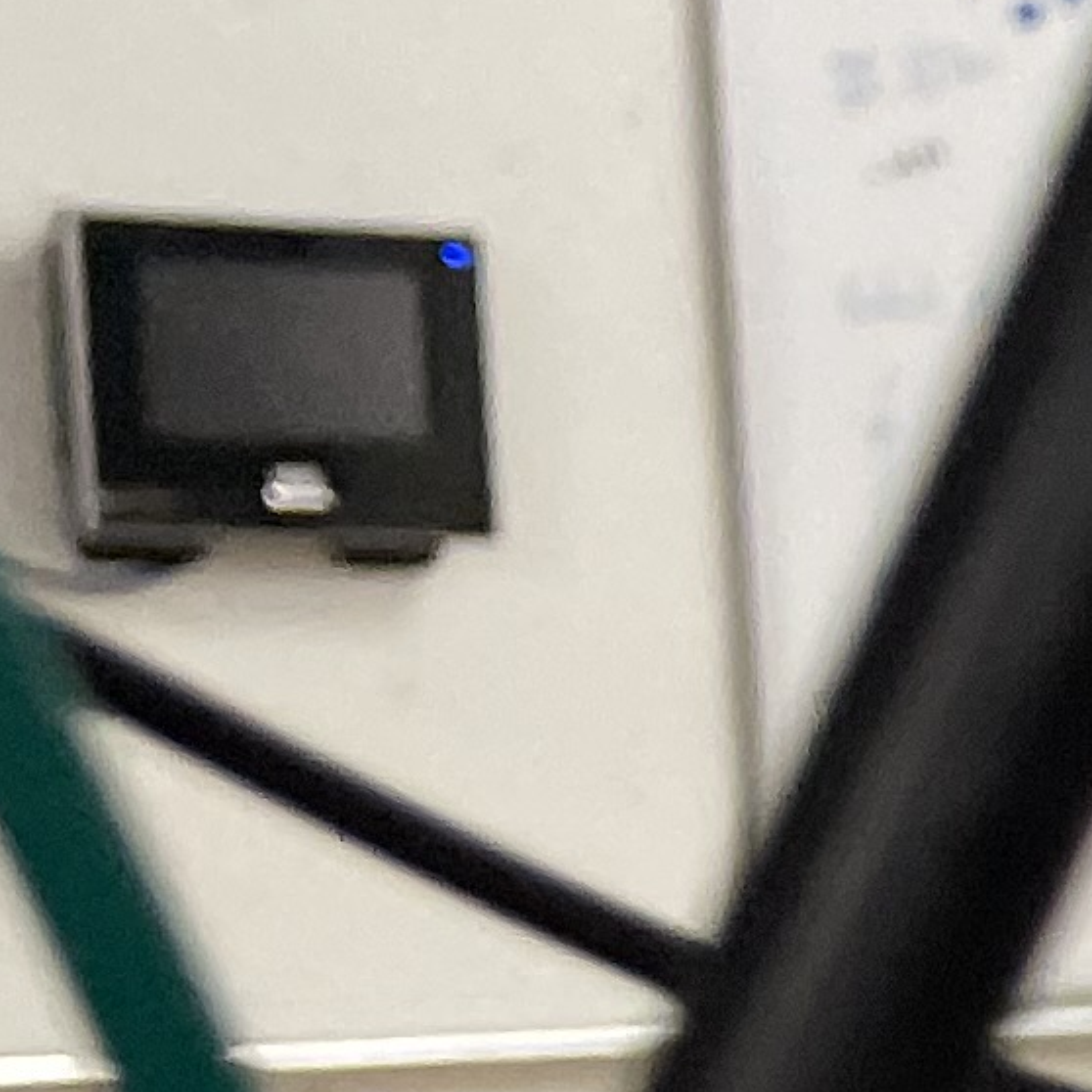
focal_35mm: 166
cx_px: 3867
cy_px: 1679
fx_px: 5925
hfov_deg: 8.0
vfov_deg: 10.2
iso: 200
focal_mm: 4.2
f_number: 1.6
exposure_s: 1/60
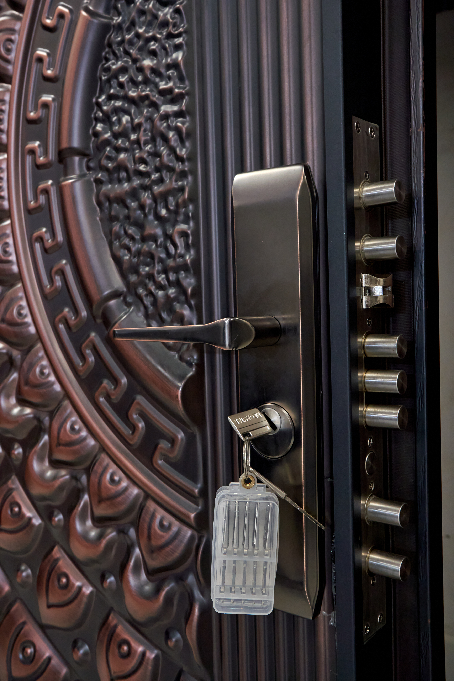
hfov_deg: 40.0
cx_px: 227
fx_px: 624
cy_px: 340
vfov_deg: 57.2
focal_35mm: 33
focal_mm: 33
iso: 800
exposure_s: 1/60
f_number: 10
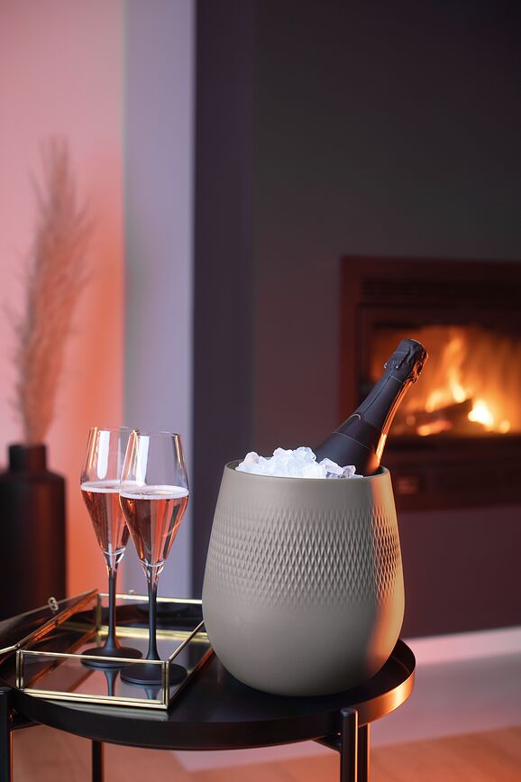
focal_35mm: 50
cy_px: 391
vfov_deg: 39.6
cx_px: 260
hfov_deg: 27.0
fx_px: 1085
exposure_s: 1/13
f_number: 3.5
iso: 400
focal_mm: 50
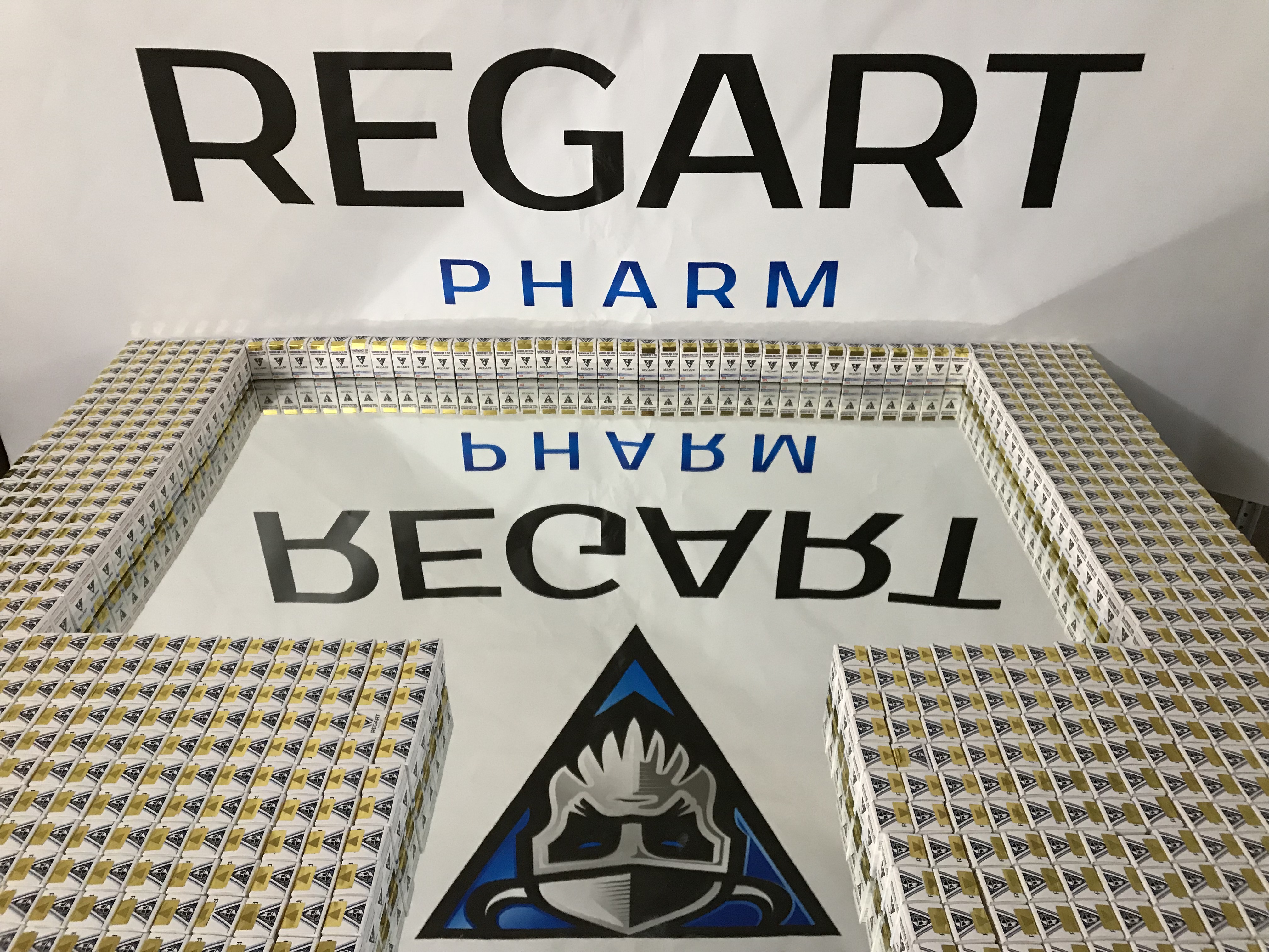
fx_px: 1026
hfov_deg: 63.4
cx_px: 634
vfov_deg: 49.7
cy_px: 476
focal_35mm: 28
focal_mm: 3.99
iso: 80
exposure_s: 1/17
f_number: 1.8
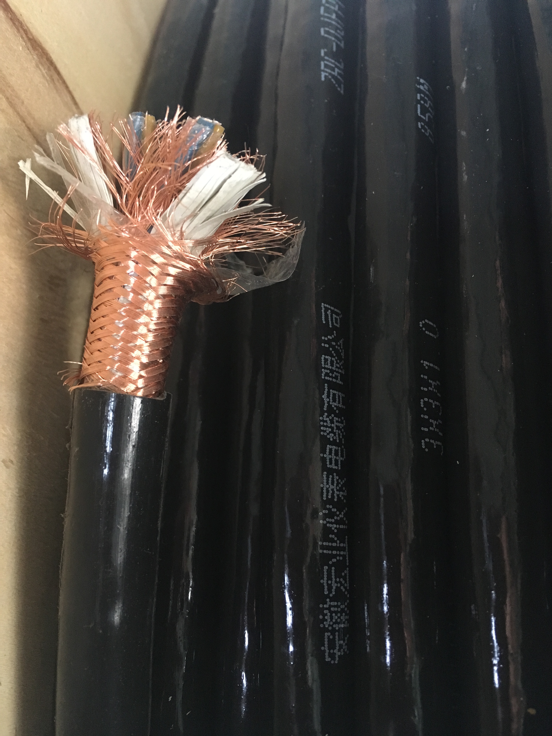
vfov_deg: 61.7
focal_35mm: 29
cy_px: 368
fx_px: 617
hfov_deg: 48.2
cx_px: 276
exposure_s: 1/25
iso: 200
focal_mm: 4.15
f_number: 2.2
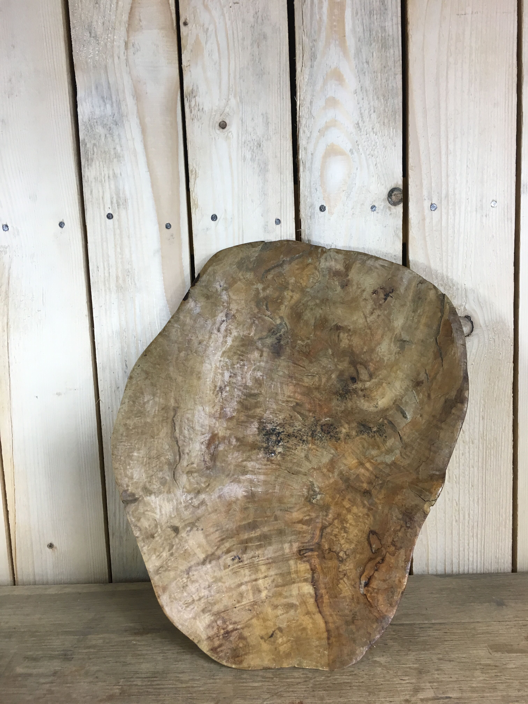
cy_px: 352
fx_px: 590
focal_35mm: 29
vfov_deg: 61.7
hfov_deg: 48.2
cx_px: 264
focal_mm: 4.15
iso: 40
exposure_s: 1/33
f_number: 2.2
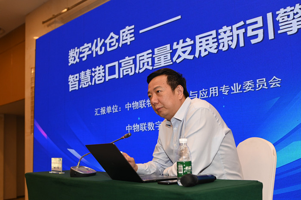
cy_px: 100
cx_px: 150
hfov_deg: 54.5
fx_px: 292
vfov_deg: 37.8
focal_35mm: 35
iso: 800
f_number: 3.5
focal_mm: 35
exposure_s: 1/125
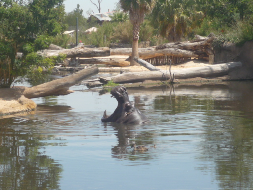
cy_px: 95
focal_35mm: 142
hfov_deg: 13.9
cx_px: 126
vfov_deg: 10.5
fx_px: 1038
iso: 100
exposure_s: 1/400
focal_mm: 14.6
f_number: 4.6
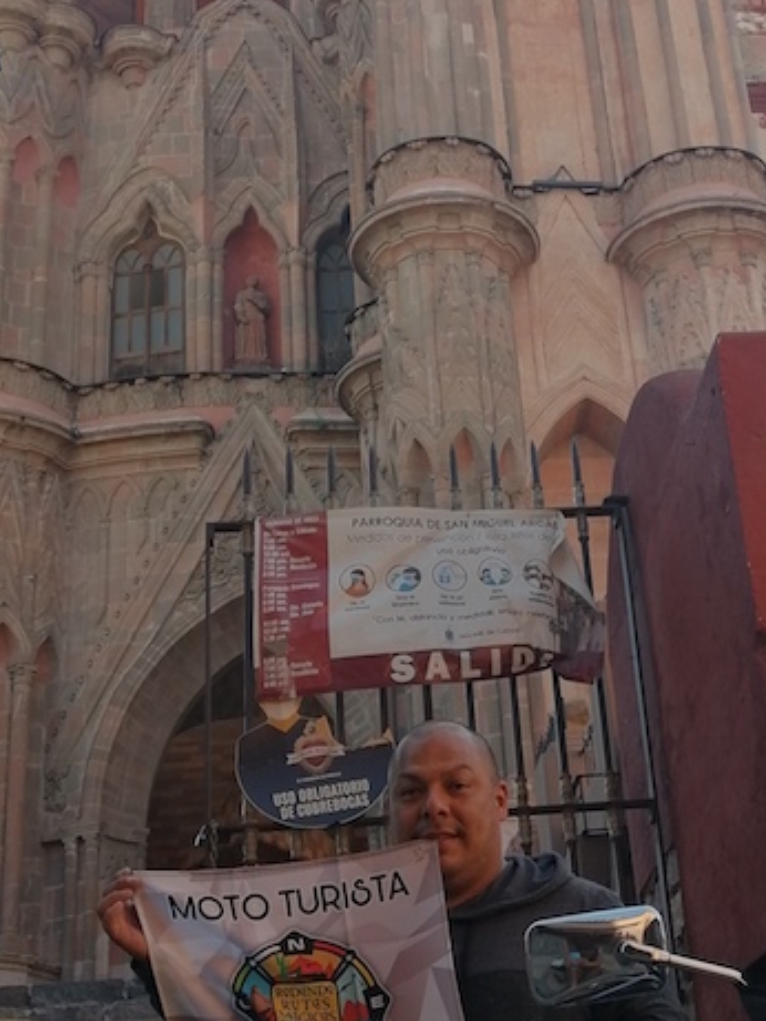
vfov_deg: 32.1
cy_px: 445
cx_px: 527
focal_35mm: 60
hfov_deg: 24.3
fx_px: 1769
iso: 50
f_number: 1.8
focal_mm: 3.62
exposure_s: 1/1142
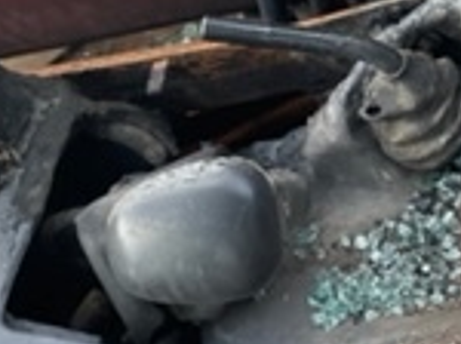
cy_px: -89
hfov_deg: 17.4
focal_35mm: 111
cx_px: 446
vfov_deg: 12.9
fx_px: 1476
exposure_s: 1/126
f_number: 1.6
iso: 32
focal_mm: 4.2
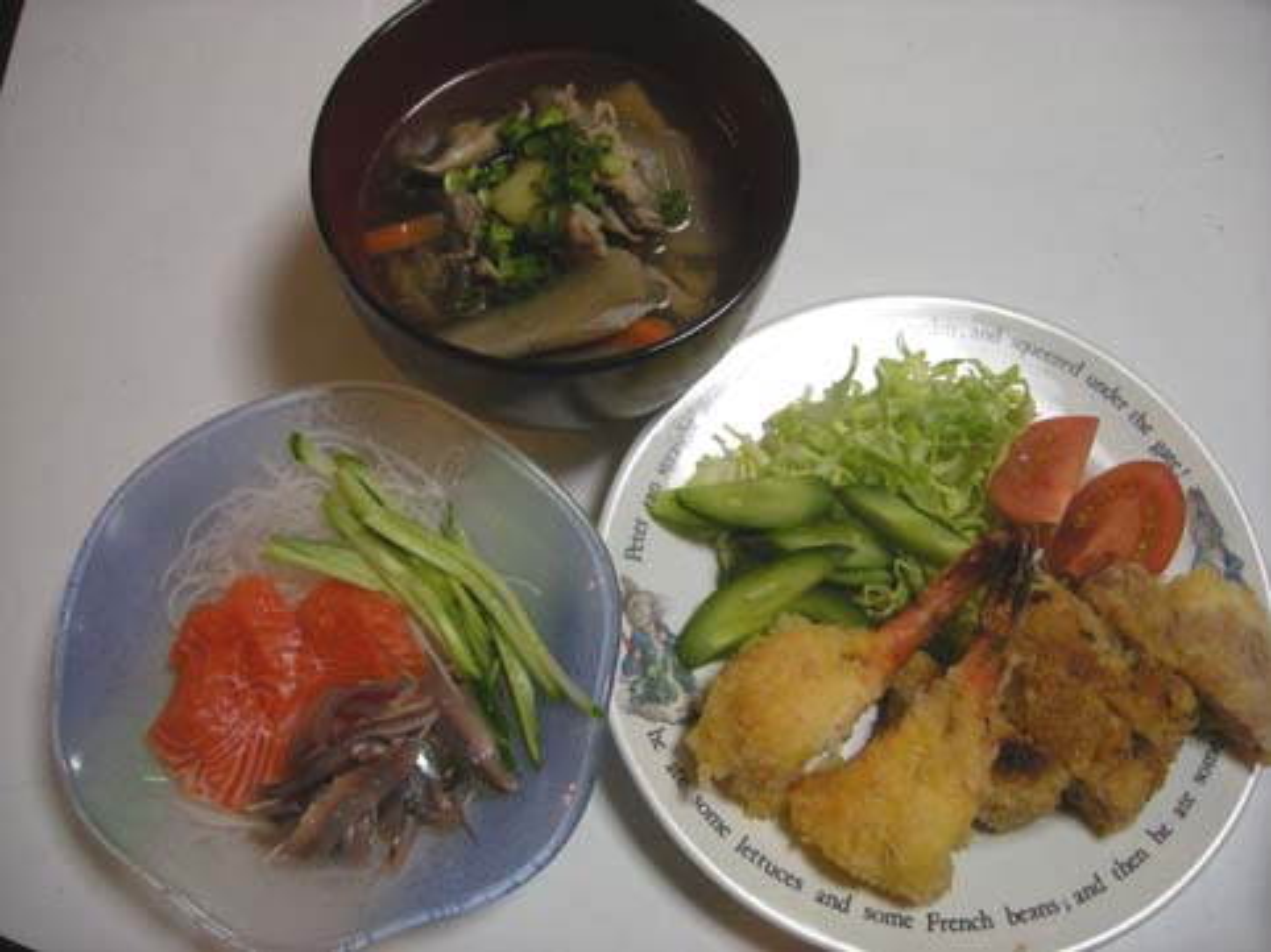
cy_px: 476
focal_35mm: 35
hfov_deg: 52.6
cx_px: 636
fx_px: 1284
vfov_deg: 40.7
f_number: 2.8
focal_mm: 5.7
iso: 210
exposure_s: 1/54.4
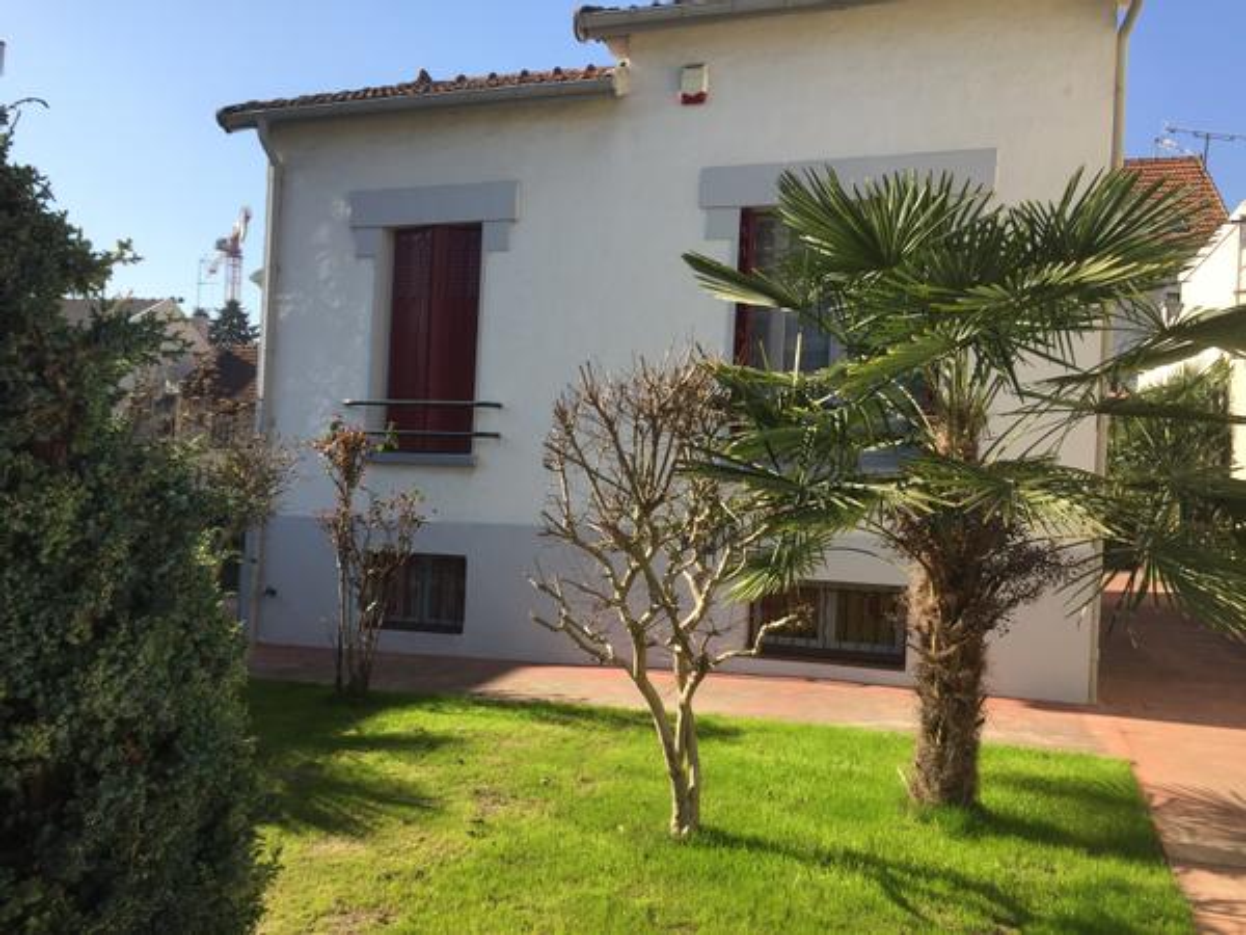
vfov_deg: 48.2
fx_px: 1044
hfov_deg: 61.7
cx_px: 623
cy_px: 468
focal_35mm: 29
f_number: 2.2
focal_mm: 4.15
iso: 32
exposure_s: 1/1163
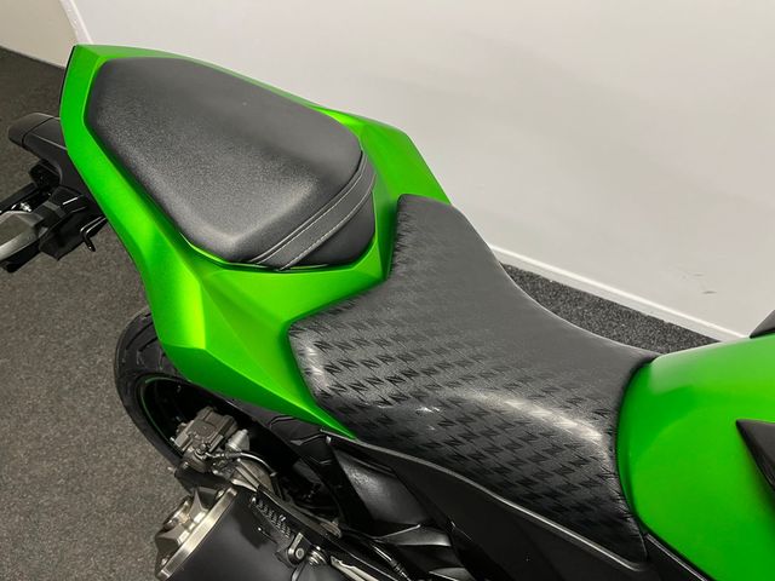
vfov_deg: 53.1
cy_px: 290
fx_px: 582
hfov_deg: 67.3
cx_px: 388
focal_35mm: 26
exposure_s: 1/50
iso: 160
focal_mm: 5.1
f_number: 1.6
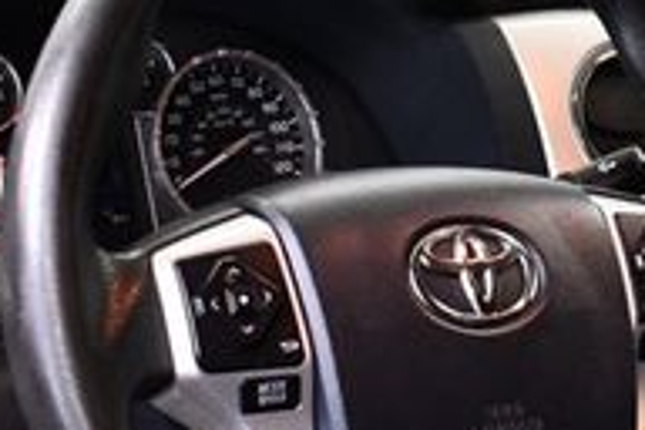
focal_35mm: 120
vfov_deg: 11.4
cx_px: 571
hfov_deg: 16.8
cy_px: 178
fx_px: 2150
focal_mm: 18
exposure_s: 1/125
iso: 2800
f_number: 3.5
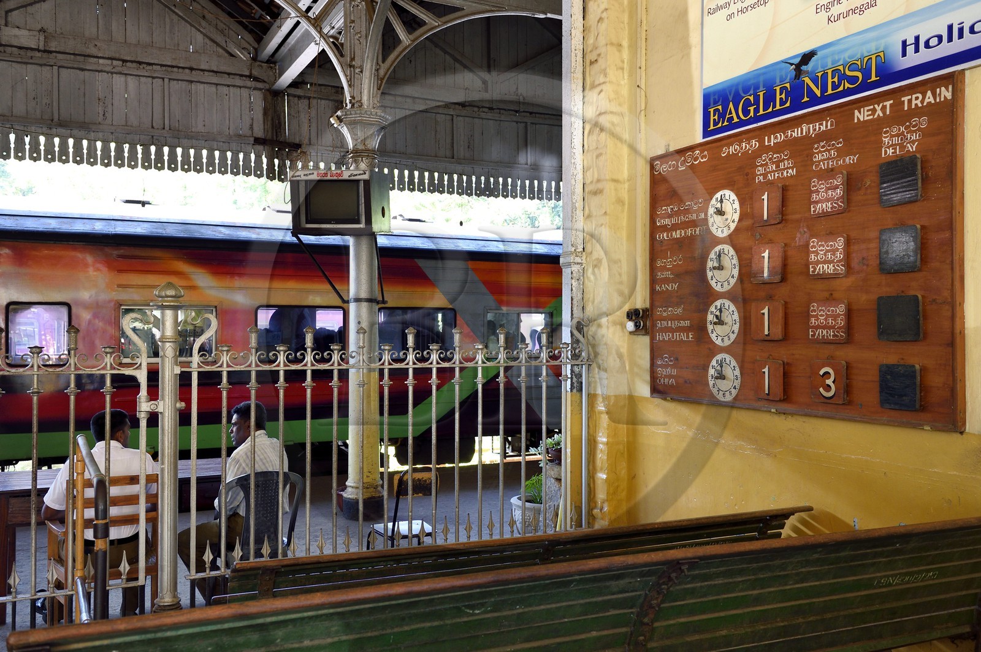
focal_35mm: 32
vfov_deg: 41.0
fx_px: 871
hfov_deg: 58.8
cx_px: 490
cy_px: 326
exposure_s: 1/50
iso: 800
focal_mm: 32
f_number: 5.6
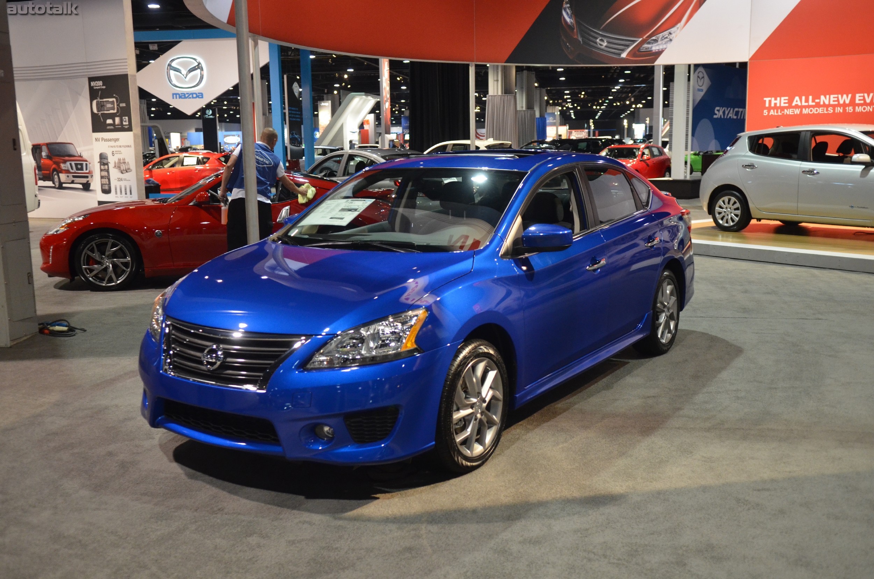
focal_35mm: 36
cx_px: 437
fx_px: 872
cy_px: 290
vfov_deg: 36.7
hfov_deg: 53.2
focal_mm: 24
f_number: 2.8
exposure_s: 1/50
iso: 1600
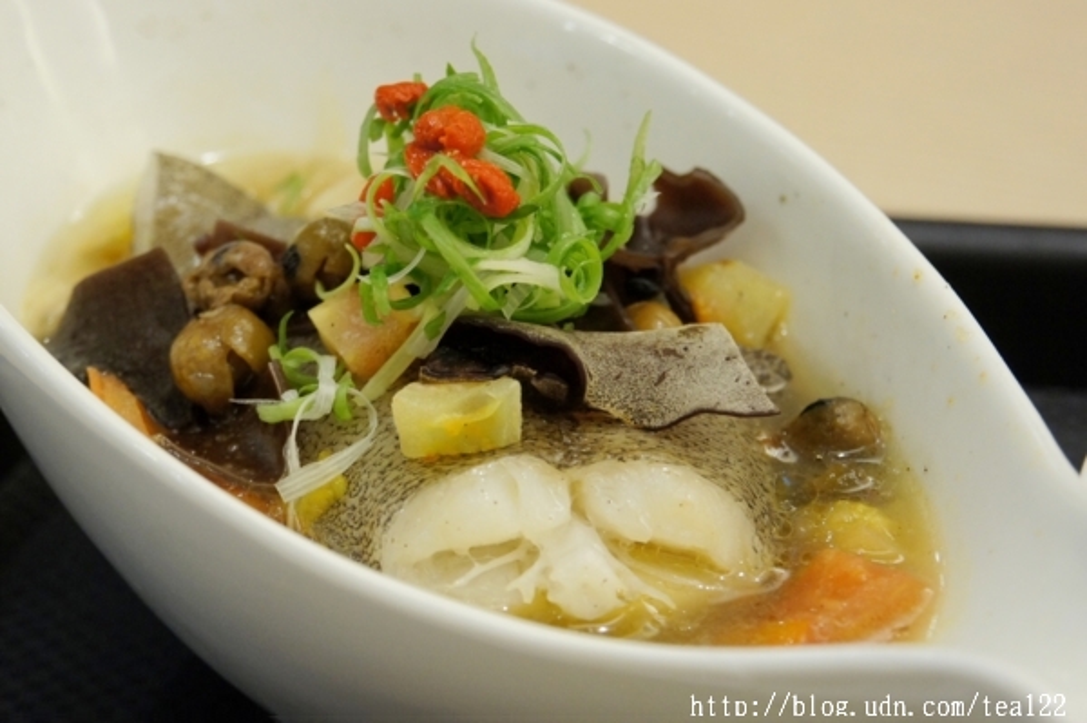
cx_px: 544
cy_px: 362
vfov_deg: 11.0
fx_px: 3756
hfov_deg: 16.5
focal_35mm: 124
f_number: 5.6
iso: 1600
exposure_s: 1/30
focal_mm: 83
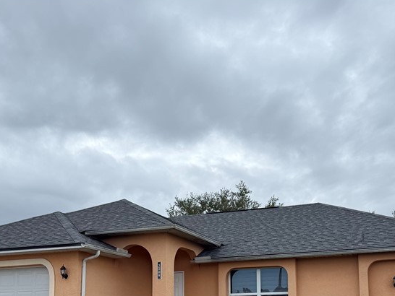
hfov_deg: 41.9
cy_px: 271
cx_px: 227
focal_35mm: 45
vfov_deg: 30.7
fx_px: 514
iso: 80
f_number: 1.78
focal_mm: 6.76
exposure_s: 1/2611
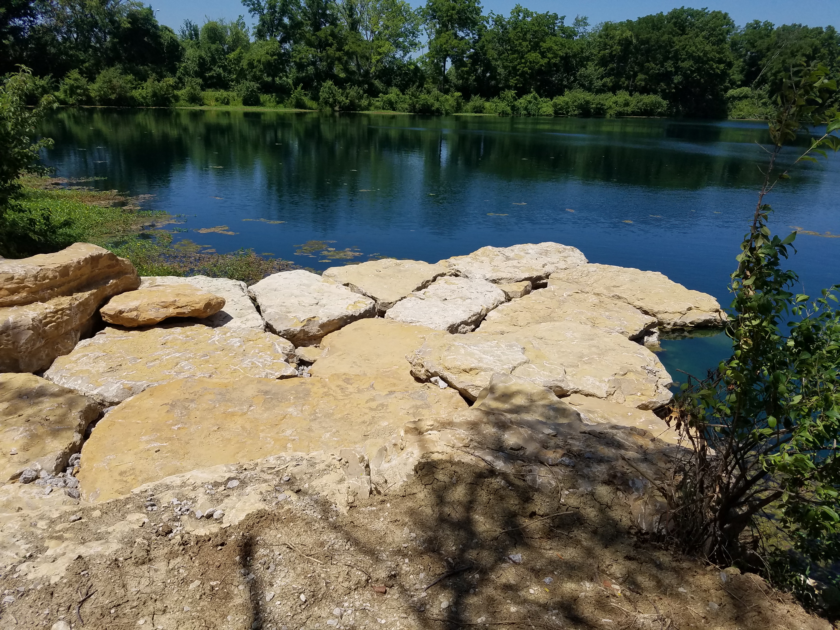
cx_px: 420
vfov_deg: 53.1
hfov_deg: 67.3
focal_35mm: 26
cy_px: 315
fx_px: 631
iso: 50
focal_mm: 4.2
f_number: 1.7
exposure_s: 1/4384
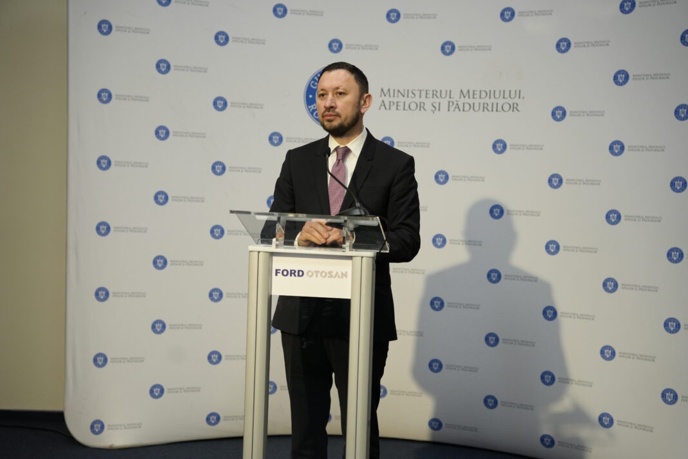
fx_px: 1261
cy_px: 230
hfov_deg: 30.5
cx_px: 344
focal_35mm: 66
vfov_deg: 20.6
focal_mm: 66
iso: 1250
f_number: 3.2
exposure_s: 1/250
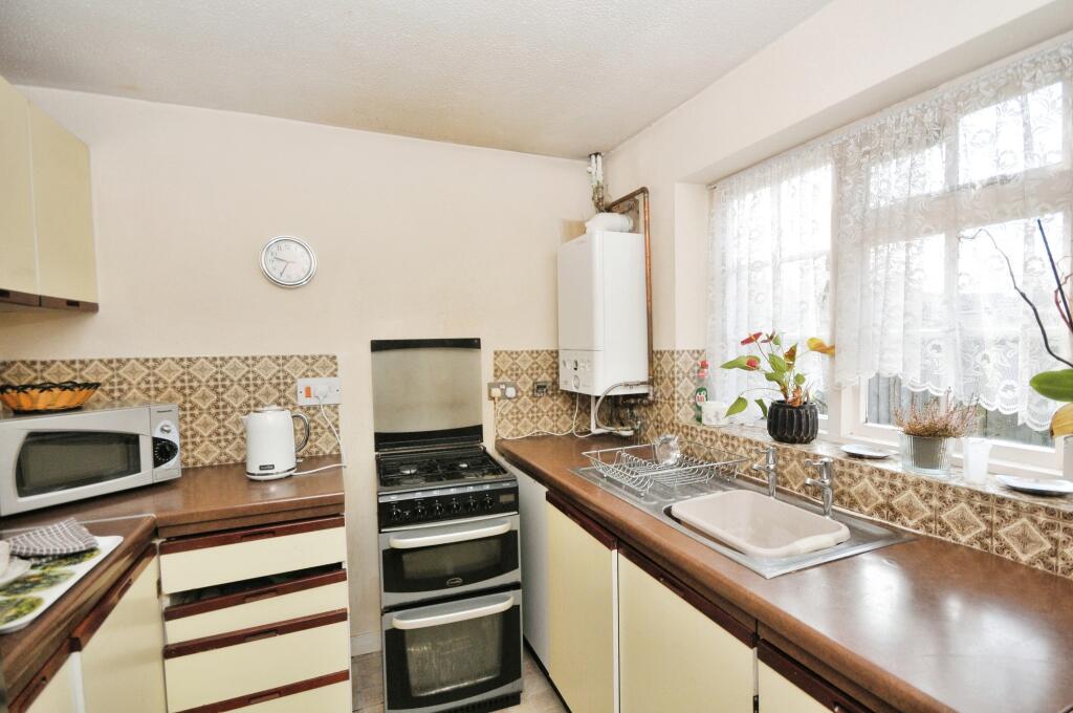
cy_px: 356
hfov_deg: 95.1
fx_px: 491
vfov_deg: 71.9
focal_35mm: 16
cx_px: 536
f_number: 7.1
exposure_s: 1/200
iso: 500
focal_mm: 11
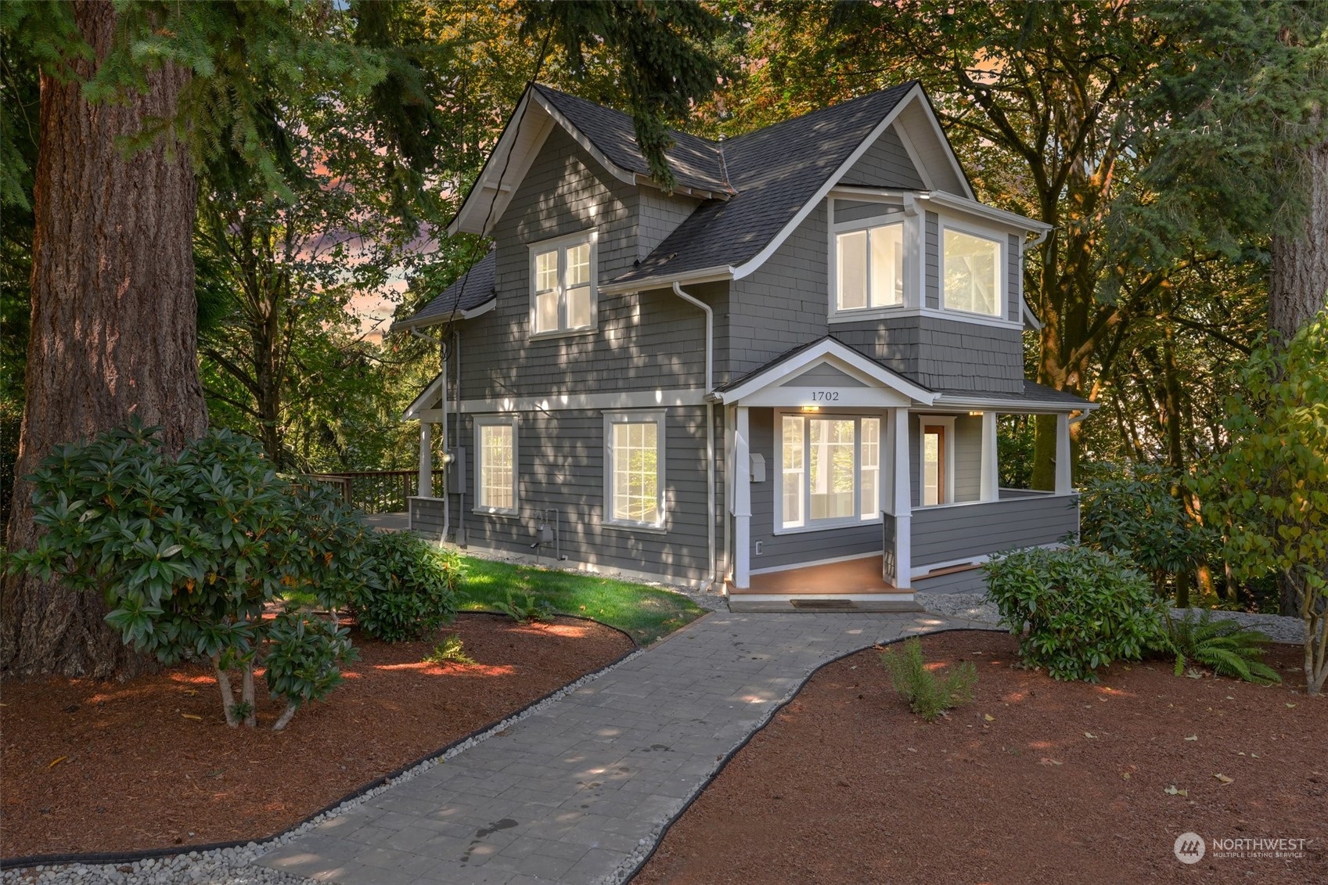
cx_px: 664
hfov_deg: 69.4
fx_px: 959
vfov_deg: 49.5
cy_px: 442
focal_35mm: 26
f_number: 9
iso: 125
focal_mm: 26
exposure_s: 1/6
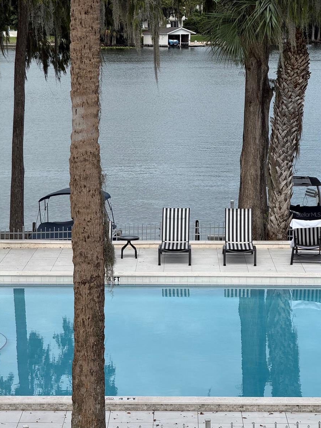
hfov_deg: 12.3
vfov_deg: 16.3
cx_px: 160
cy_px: 214
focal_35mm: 121
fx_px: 1496
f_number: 2.8
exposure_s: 1/1969
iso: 50
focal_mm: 15.66
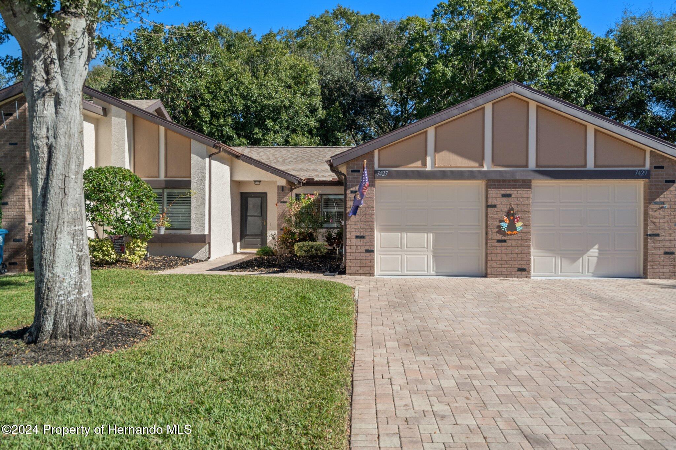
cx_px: 338
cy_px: 225
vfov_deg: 46.4
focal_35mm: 28
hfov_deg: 65.5
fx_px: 526
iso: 400
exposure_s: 1/250
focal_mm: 28
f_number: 8
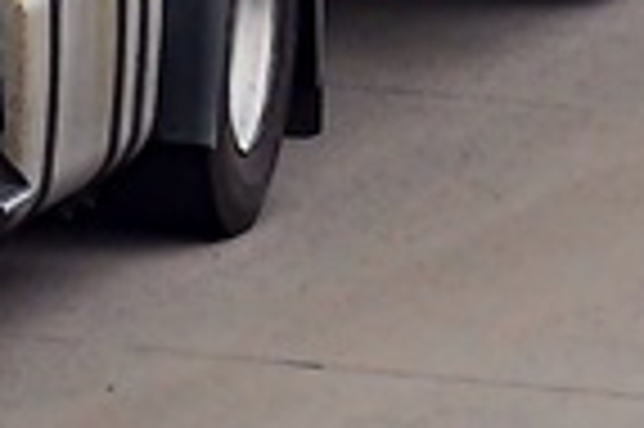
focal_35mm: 1385
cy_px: -595
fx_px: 24744
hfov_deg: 1.5
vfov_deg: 1.0
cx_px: -261
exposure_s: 1/1000
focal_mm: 165
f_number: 10
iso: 1000
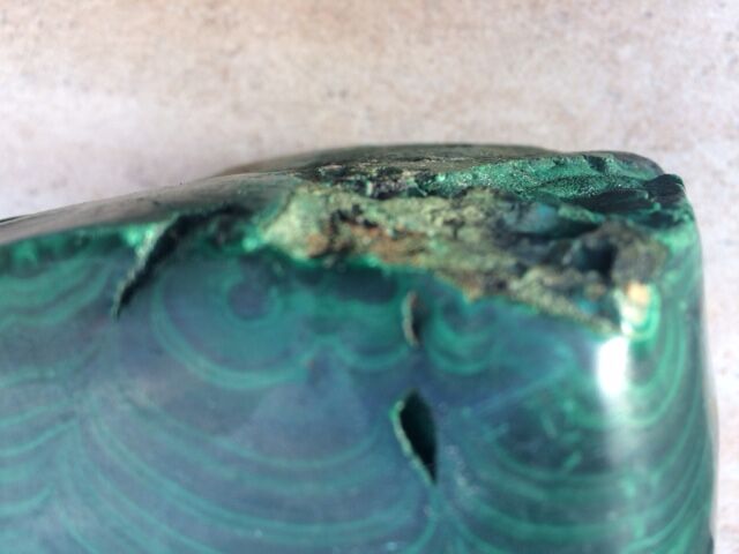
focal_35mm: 29
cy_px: 277
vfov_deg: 48.2
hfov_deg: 61.7
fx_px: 619
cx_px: 370
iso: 50
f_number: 2.2
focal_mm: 4.15
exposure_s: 1/100
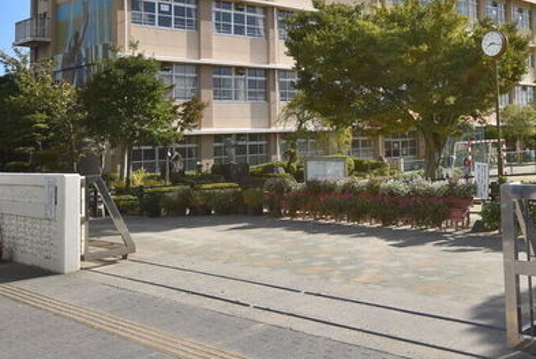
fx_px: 640
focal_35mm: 43
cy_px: 82
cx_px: 445
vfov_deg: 30.7
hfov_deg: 42.9
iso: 100
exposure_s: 1/200
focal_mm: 15
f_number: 13
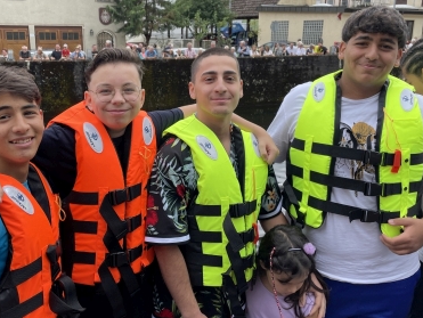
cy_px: 134
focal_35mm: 35
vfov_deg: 40.6
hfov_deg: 52.3
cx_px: 174
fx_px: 428
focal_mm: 4.2
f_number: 1.6
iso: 32
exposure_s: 1/720
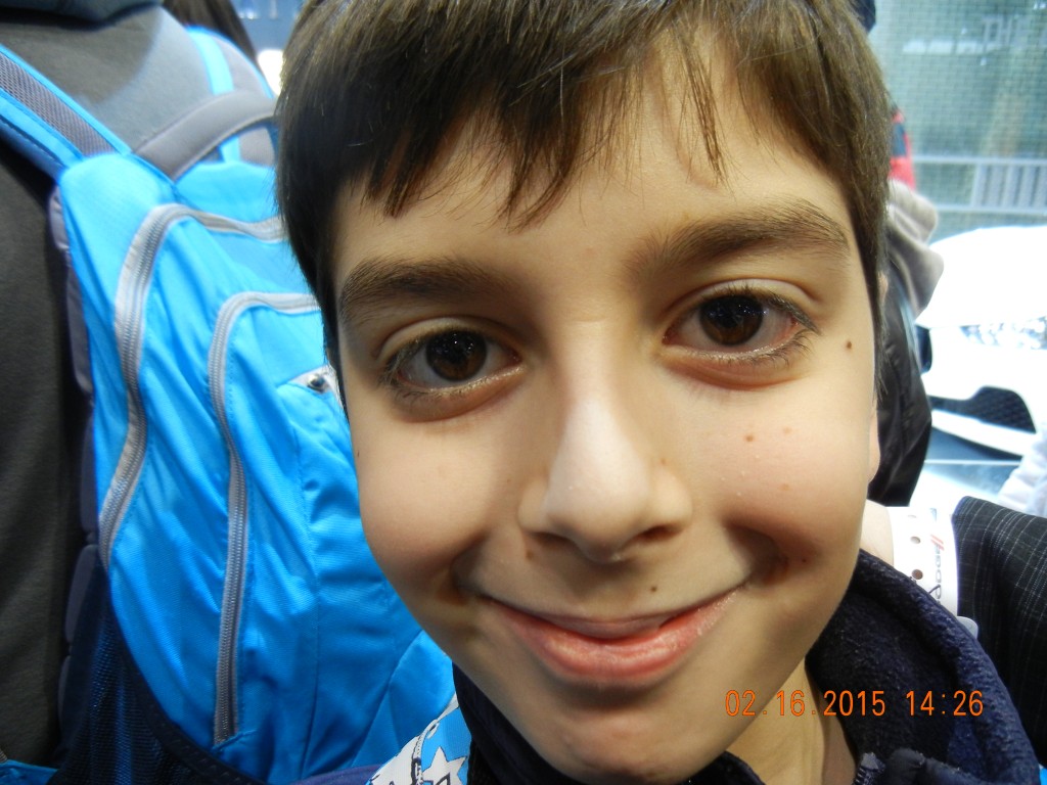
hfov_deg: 60.0
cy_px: 392
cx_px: 524
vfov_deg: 46.8
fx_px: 907
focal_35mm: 30
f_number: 3.5
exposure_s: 1/46.6
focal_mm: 5.4
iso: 400
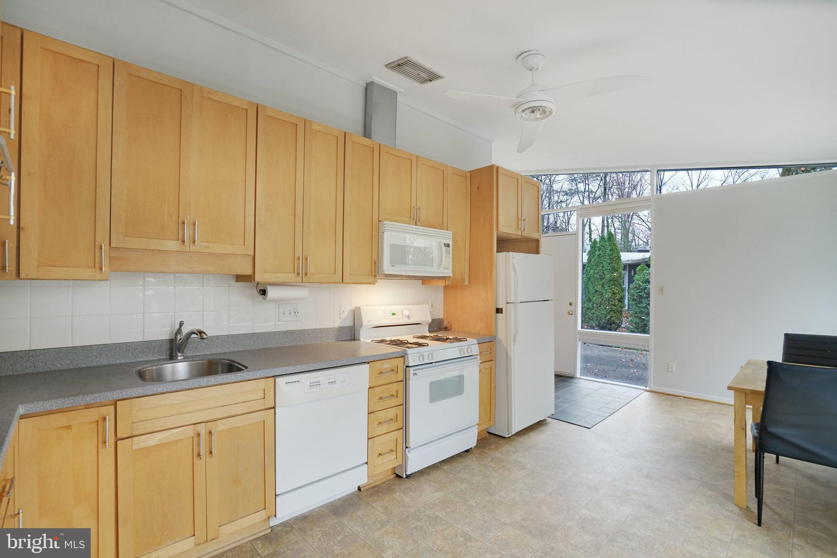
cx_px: 418
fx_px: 372
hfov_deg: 96.7
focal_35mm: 16
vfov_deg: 73.8
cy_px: 279
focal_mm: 16
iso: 1250
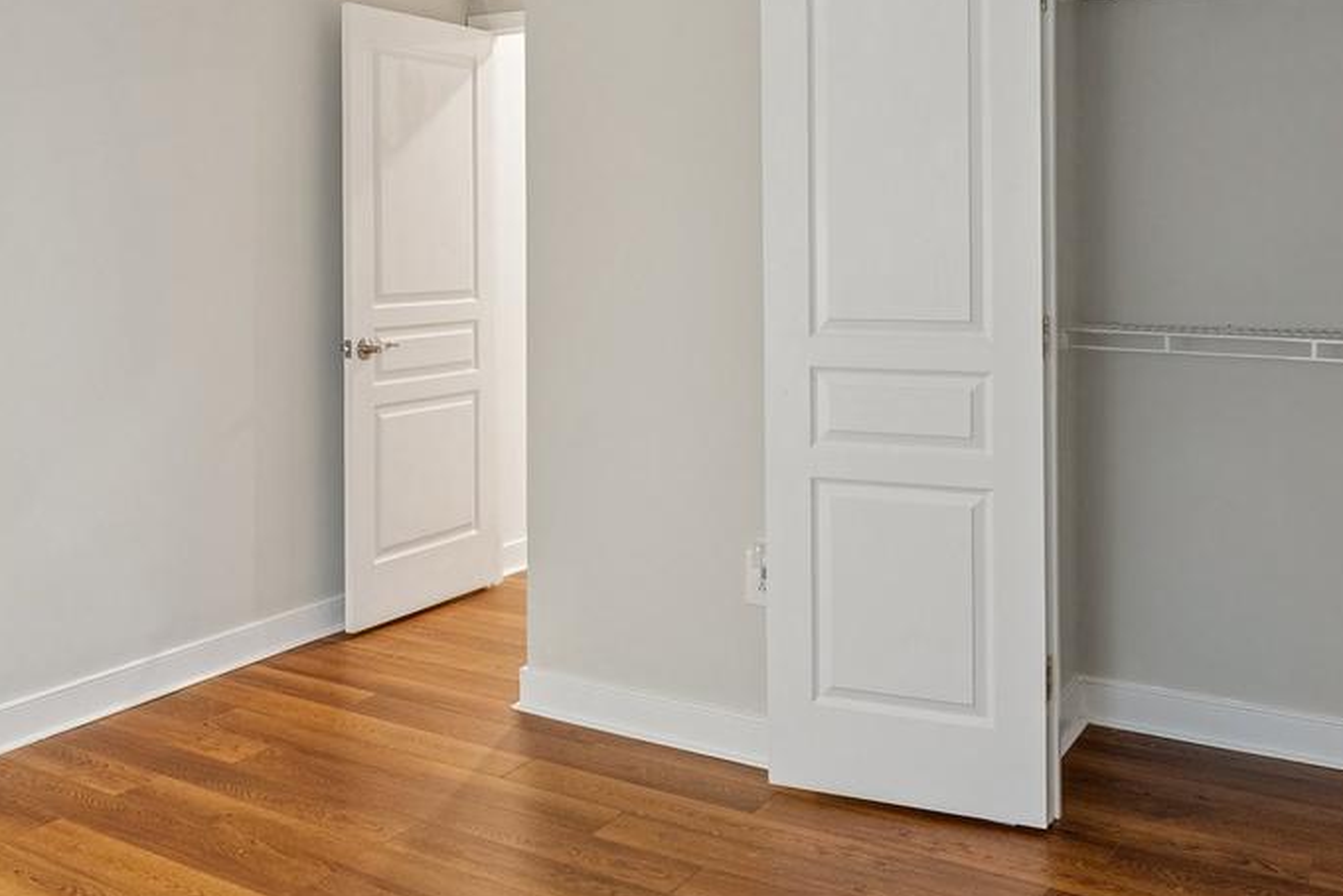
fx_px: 1367
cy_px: 244
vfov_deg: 35.6
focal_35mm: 37
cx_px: 488
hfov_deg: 51.7
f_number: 9
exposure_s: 1/1.67
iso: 250
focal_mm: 17.3
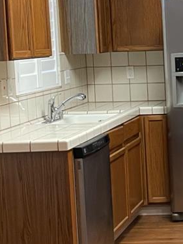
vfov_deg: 18.9
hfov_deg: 13.4
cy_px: 110
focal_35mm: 104
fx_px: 733
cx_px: 276
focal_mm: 4.2
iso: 160
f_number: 1.6
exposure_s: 1/60
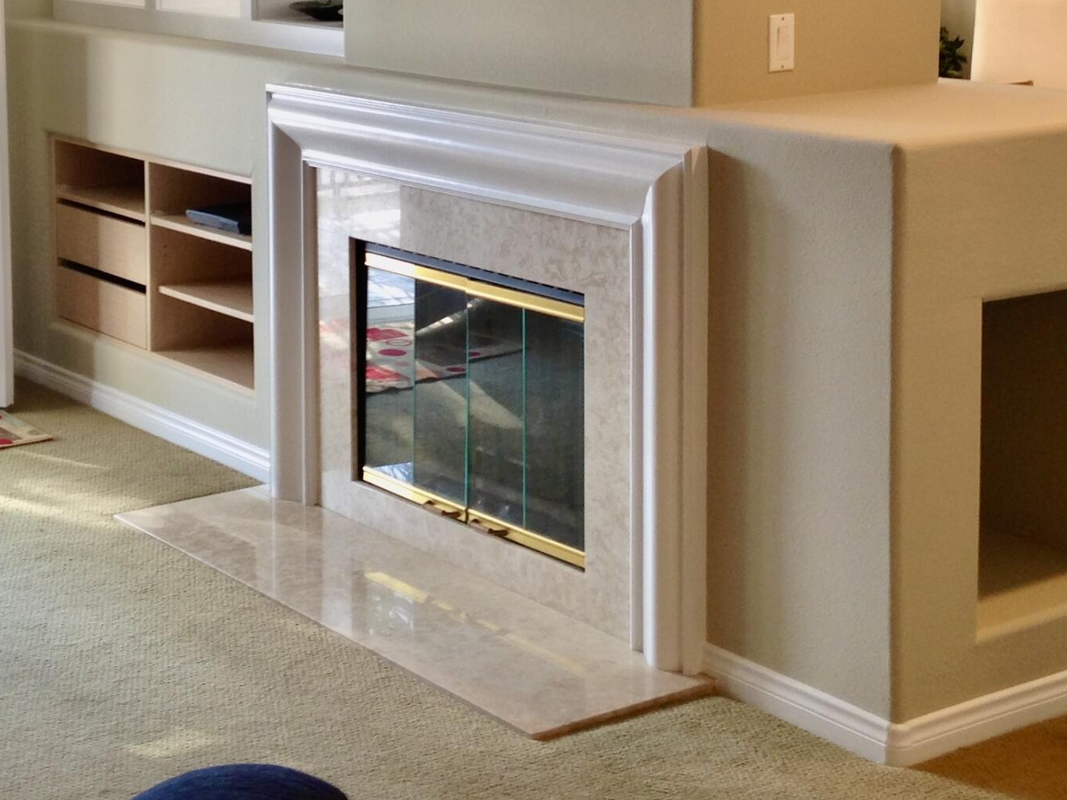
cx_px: 417
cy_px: 123
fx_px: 2250
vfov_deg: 19.9
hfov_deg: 26.6
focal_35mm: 73
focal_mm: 4.12
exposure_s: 1/20
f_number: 2.4
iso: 64
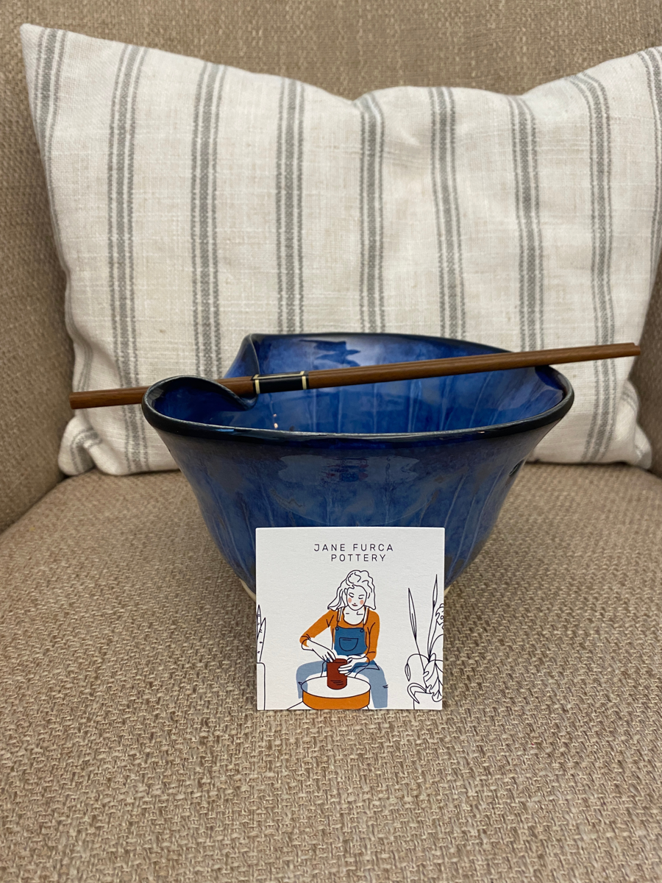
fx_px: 663
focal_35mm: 26
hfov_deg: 53.1
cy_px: 442
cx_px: 331
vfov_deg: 67.3
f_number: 1.8
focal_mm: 4.25
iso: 200
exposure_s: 1/51
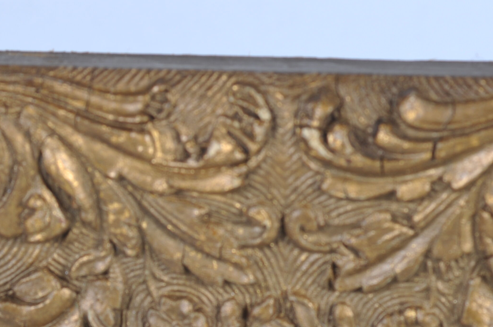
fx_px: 4460
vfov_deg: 4.2
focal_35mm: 326
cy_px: 321
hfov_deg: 6.3
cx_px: 44
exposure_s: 1/160
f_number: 14
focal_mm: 105
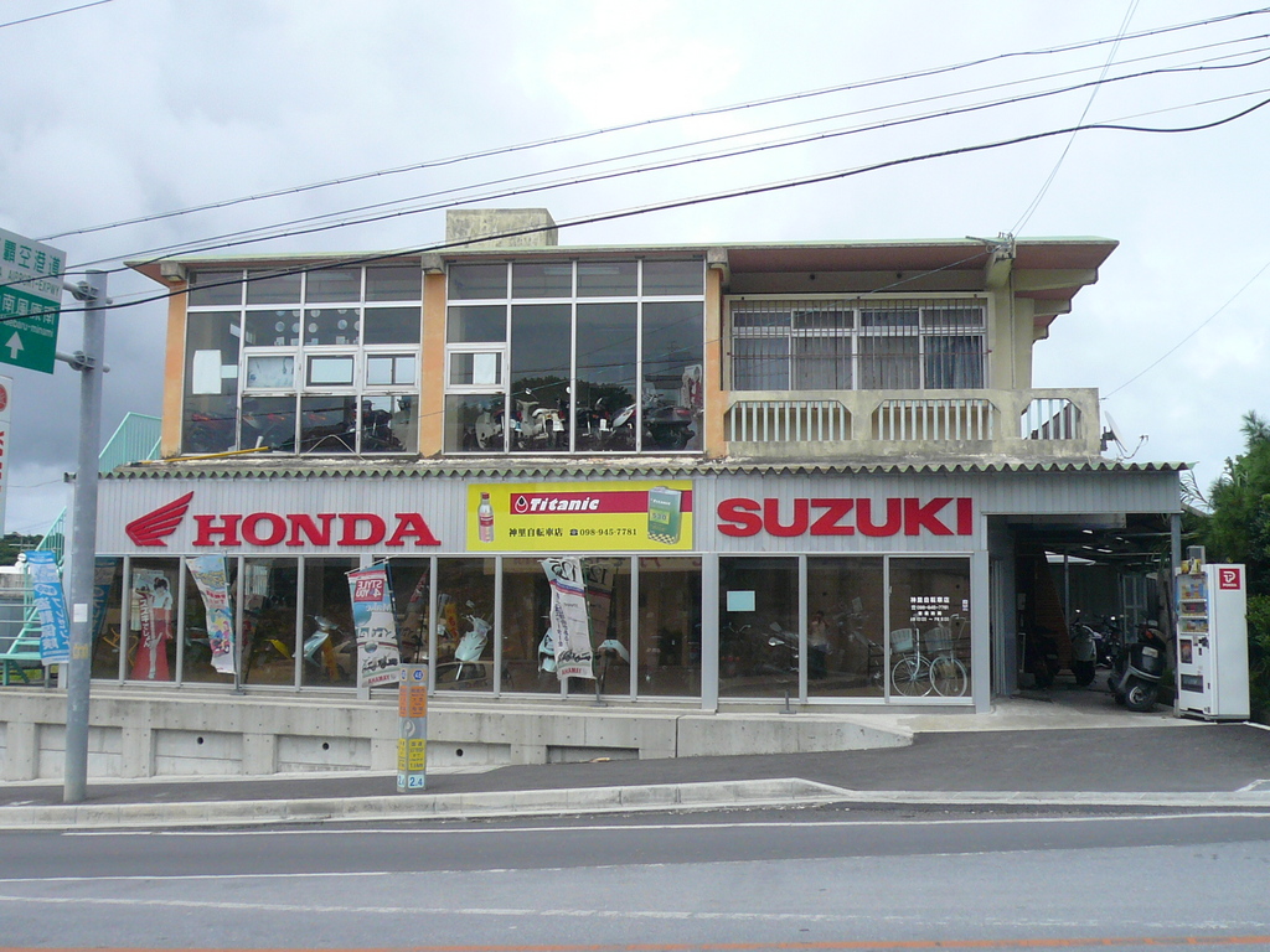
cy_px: 476
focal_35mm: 37
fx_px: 1357
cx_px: 635
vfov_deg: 38.7
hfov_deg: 50.1
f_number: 8
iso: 100
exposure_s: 1/200
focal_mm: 4.6
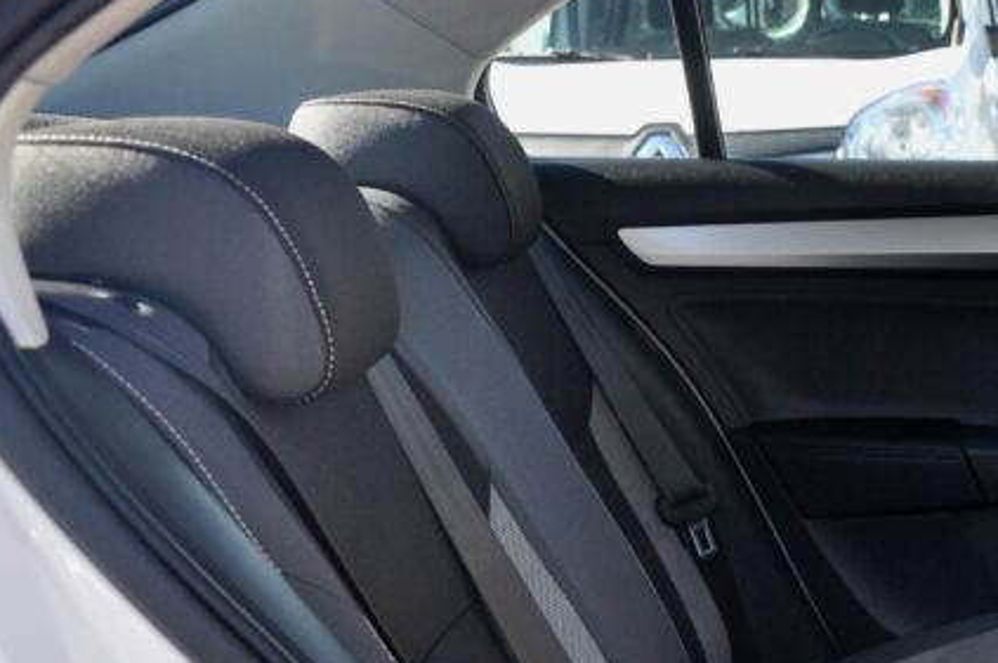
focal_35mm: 76
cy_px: 701
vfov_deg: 17.3
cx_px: 1111
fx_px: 2110
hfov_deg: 24.7
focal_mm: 21
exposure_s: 1/125
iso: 500
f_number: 5.6
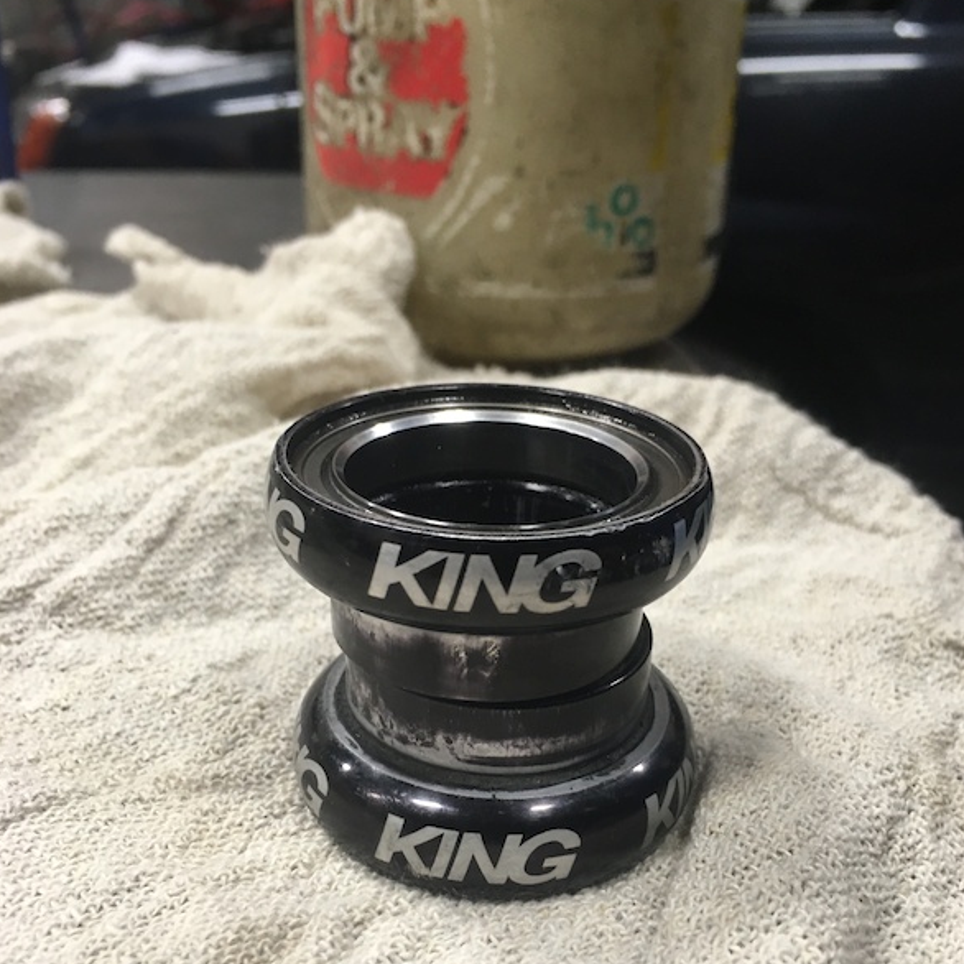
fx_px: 1103
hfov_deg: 47.2
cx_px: 489
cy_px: 581
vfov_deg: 46.9
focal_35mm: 35
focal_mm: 4.15
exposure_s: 1/30
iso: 80
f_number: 2.2
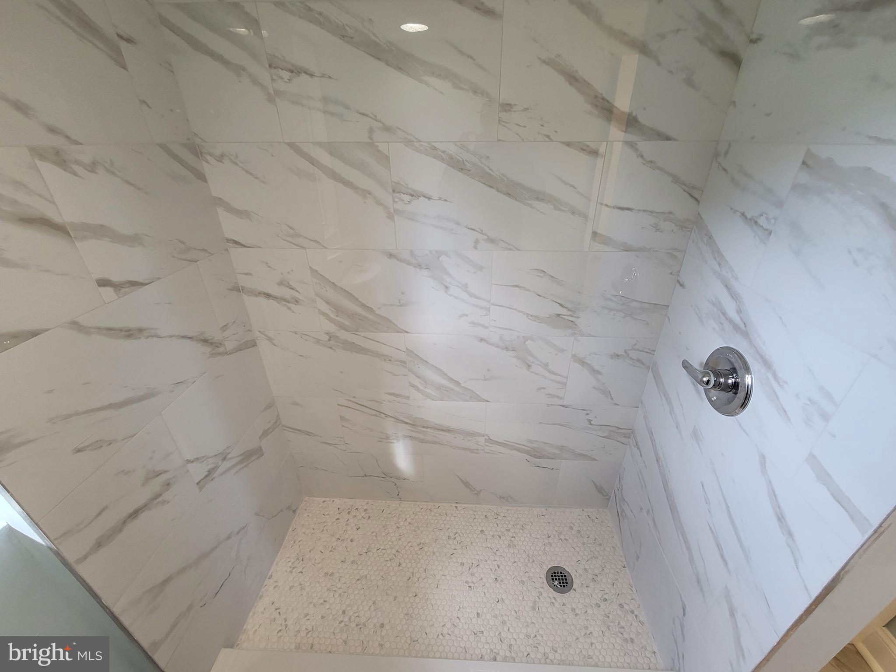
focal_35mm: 13
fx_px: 336
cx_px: 448
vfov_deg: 89.9
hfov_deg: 106.2
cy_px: 336
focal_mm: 2.2
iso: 160
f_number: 2.2
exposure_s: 1/60
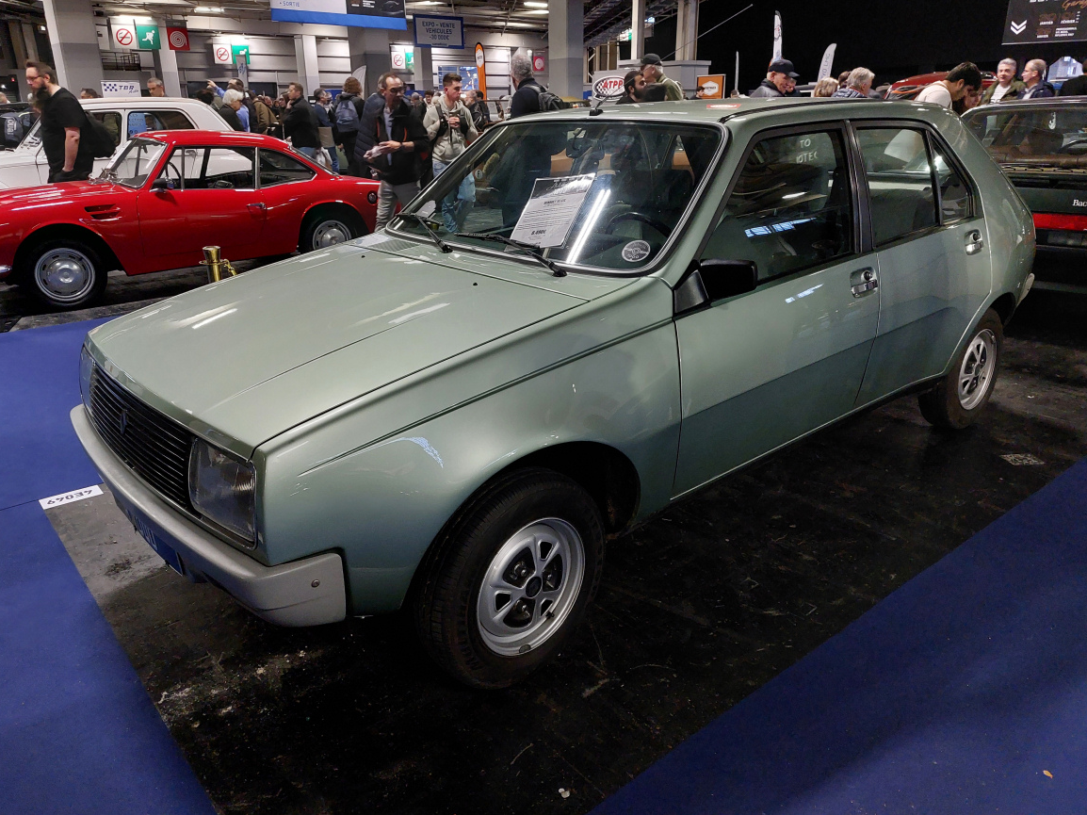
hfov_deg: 67.3
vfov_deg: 53.0
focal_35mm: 26
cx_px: 523
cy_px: 392
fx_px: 816
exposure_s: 1/50
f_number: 1.8
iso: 400
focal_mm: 5.23
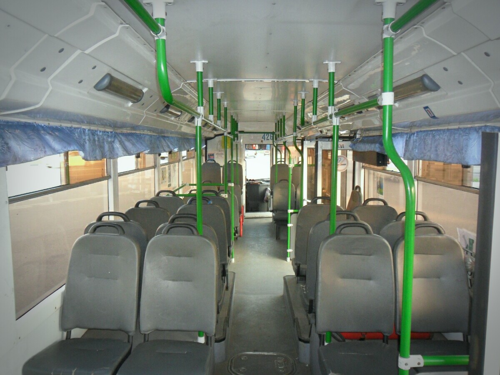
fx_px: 390
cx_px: 250
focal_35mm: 27
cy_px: 188
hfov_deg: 65.3
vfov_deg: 51.4
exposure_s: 1/45
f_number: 3.5
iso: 240
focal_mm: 4.9
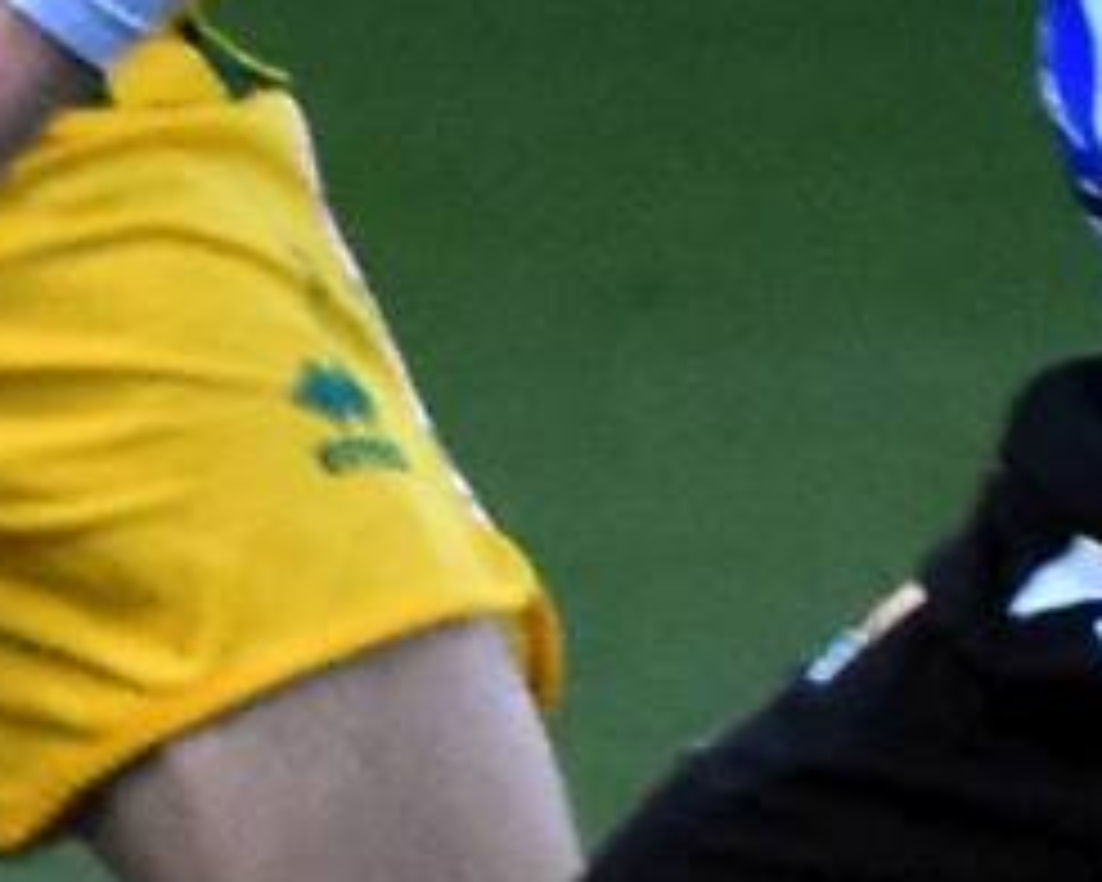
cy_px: 351
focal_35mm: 1708
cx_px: 616
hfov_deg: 1.1
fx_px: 55696
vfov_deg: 0.9
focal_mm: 155
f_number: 5.6
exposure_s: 1/1000
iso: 2500
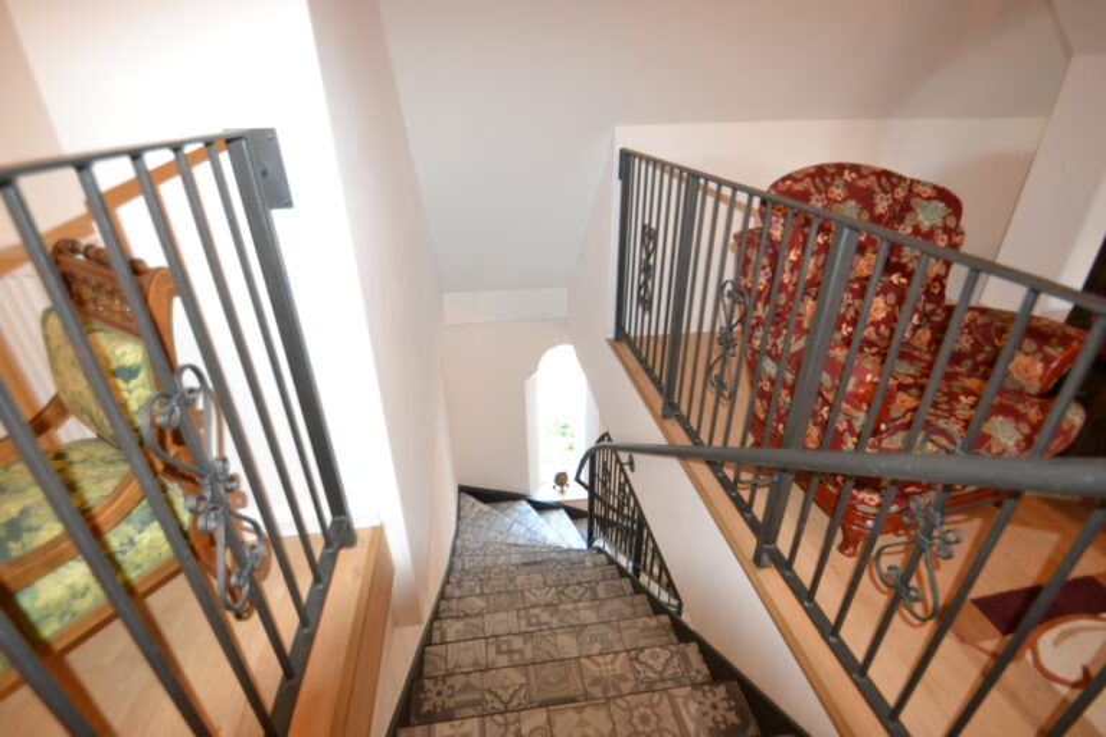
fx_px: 507
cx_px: 553
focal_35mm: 16
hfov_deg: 95.0
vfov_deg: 72.1
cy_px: 368
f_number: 3.5
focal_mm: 11
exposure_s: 1/60
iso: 1400
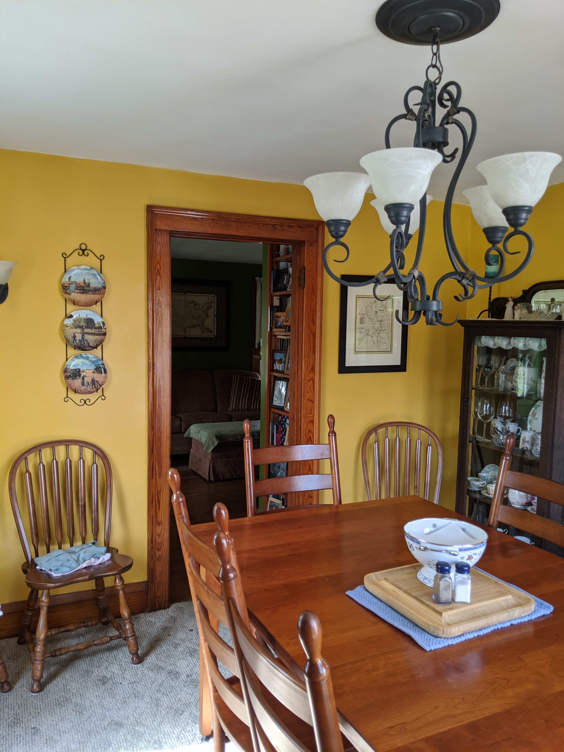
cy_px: 376
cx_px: 282
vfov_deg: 65.3
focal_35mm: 27
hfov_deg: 51.4
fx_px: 587
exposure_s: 1/59.9
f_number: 1.8
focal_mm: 4.44
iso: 57
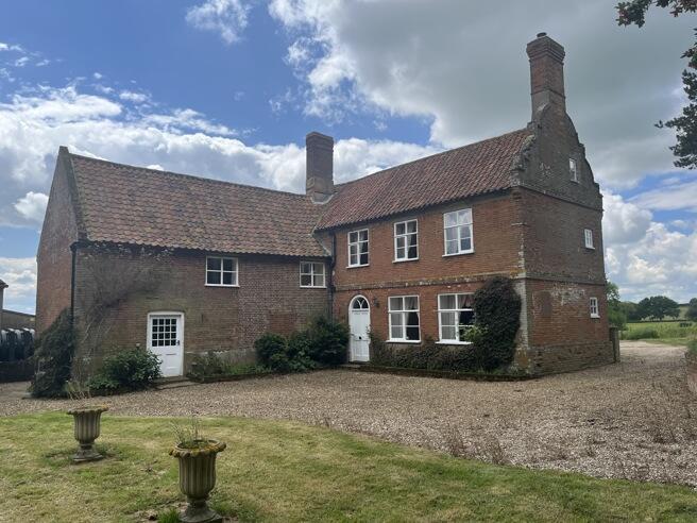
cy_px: 262
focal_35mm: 26
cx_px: 348
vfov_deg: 53.1
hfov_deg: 67.3
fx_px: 524
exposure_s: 1/3413
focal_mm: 5.1
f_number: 1.6
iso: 50
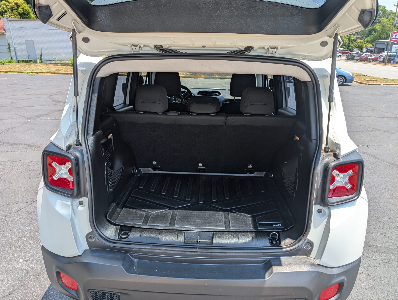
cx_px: 199
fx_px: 276
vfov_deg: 56.9
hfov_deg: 71.5
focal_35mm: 24
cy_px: 150
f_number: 1.68
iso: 16
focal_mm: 6.9
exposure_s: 1/311
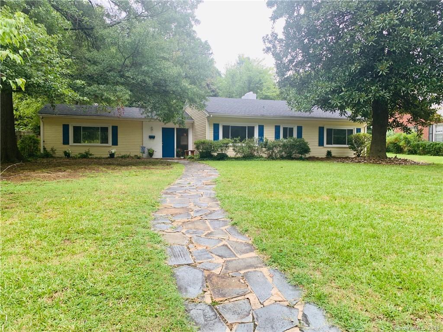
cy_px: 166
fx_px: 333
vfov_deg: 53.1
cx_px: 222
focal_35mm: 26
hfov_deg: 67.3
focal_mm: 4.25
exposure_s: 1/226
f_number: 1.8
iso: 25
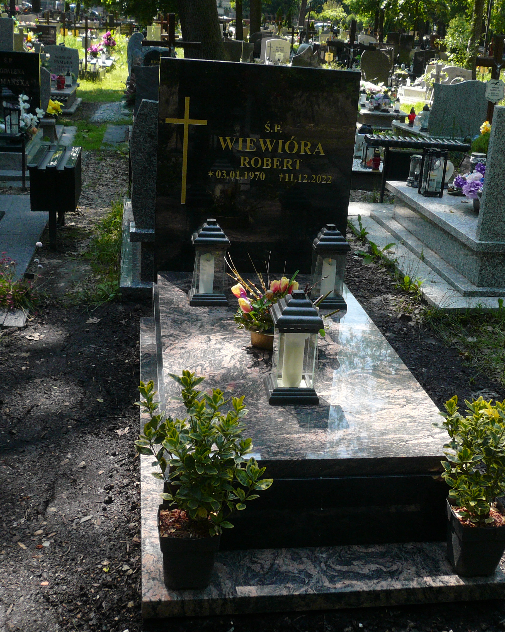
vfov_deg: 41.2
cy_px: 316
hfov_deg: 33.3
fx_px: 841
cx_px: 309
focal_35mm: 45
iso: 100
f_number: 3
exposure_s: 1/320
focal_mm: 5.4
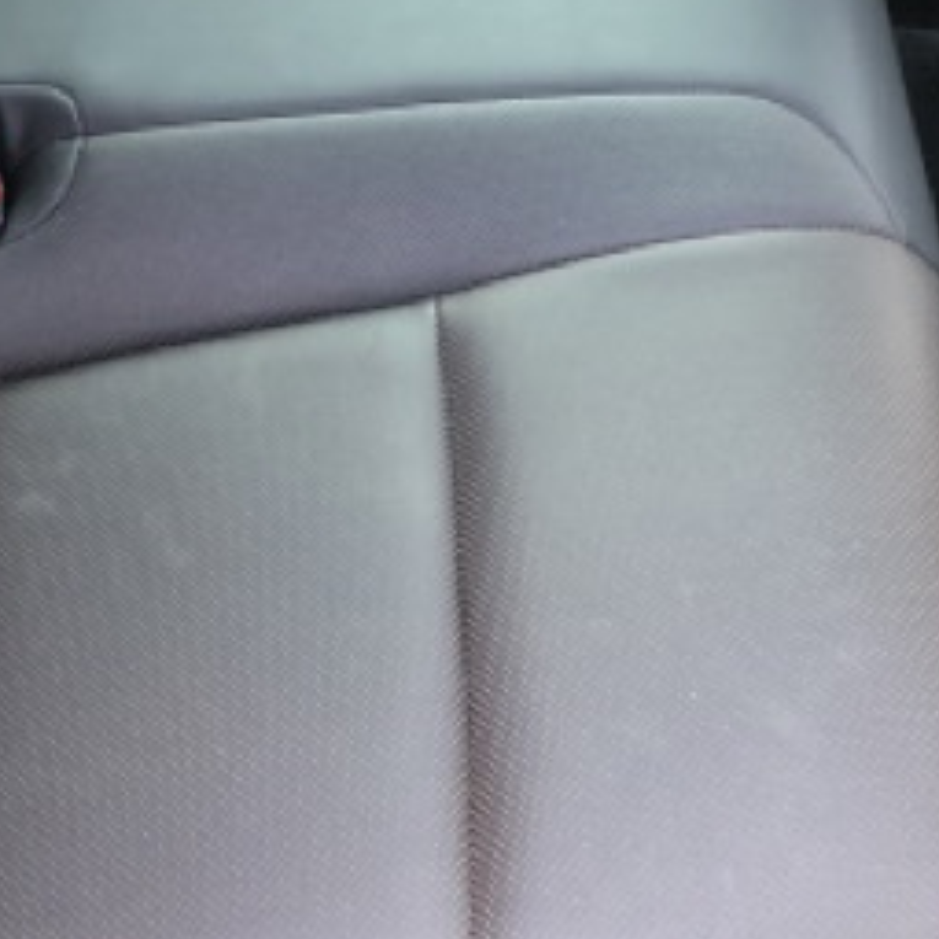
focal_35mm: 62
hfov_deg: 27.6
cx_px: 611
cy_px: 361
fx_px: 1903
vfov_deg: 27.6
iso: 32
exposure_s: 1/30
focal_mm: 3.99
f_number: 1.8
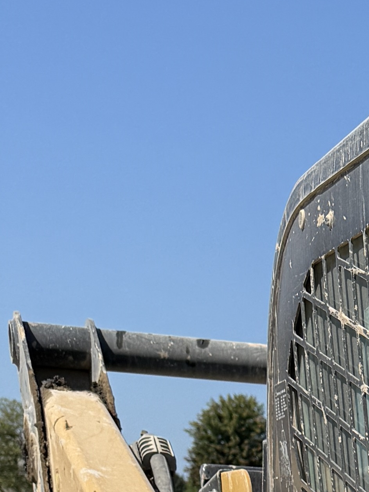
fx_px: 1550
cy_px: 934
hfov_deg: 11.6
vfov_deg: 15.2
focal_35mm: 109
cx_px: 832
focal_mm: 6.76
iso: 80
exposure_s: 1/5319
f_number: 1.78
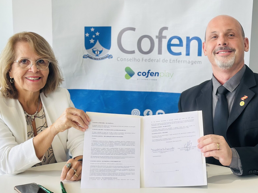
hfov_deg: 25.0
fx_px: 581
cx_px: 132
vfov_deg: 18.9
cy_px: 87
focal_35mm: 78
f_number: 1.78
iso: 64
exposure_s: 1/132
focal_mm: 6.86
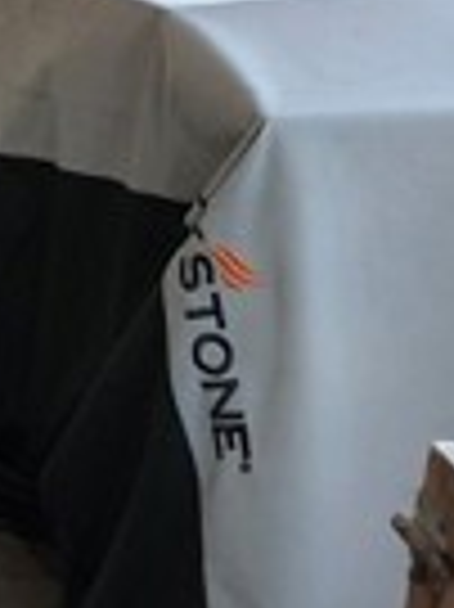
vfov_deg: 14.8
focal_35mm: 133
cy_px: 189
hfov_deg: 10.5
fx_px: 2329
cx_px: -360
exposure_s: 1/40
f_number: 1.8
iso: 25
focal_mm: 3.99
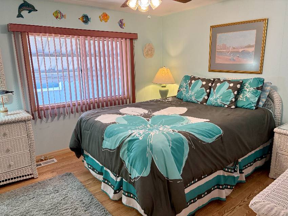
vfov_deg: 53.0
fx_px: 216
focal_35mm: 26
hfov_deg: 67.3
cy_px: 108
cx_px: 144
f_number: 1.6
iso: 250
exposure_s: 1/120
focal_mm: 5.96
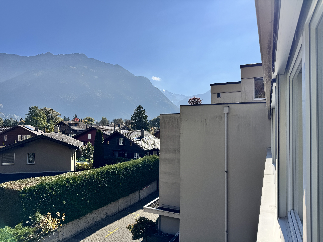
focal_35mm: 24
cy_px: 121
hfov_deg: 71.6
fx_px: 224
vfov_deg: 56.8
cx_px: 162
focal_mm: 6.76
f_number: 1.78
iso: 80
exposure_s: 1/7937
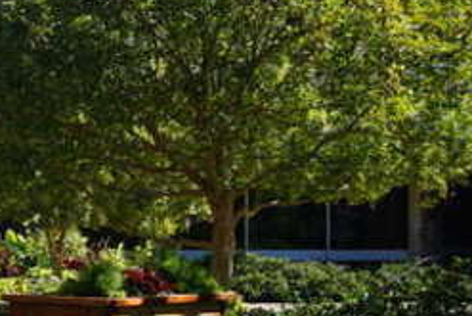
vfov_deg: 14.1
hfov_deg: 18.2
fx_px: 1272
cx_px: -273
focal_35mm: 97
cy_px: 225
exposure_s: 1/100
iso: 100
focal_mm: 20
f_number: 9
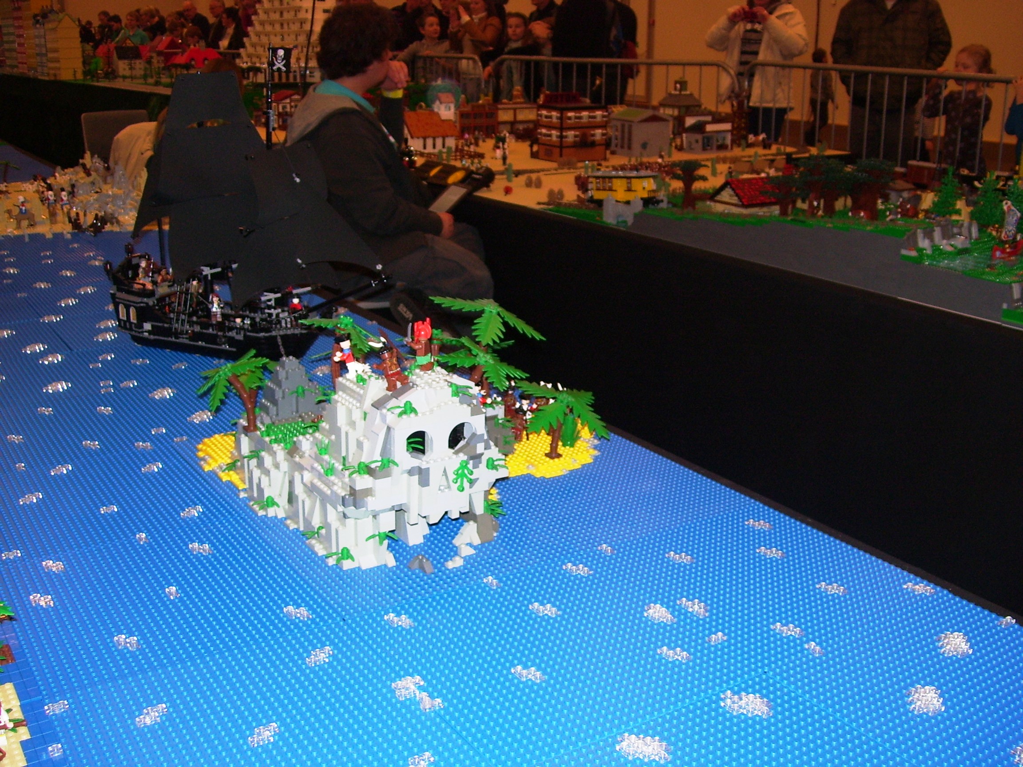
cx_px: 512
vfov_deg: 39.7
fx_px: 1064
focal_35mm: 36
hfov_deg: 51.4
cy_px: 384
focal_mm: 6
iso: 80
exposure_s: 1/60
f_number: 2.7
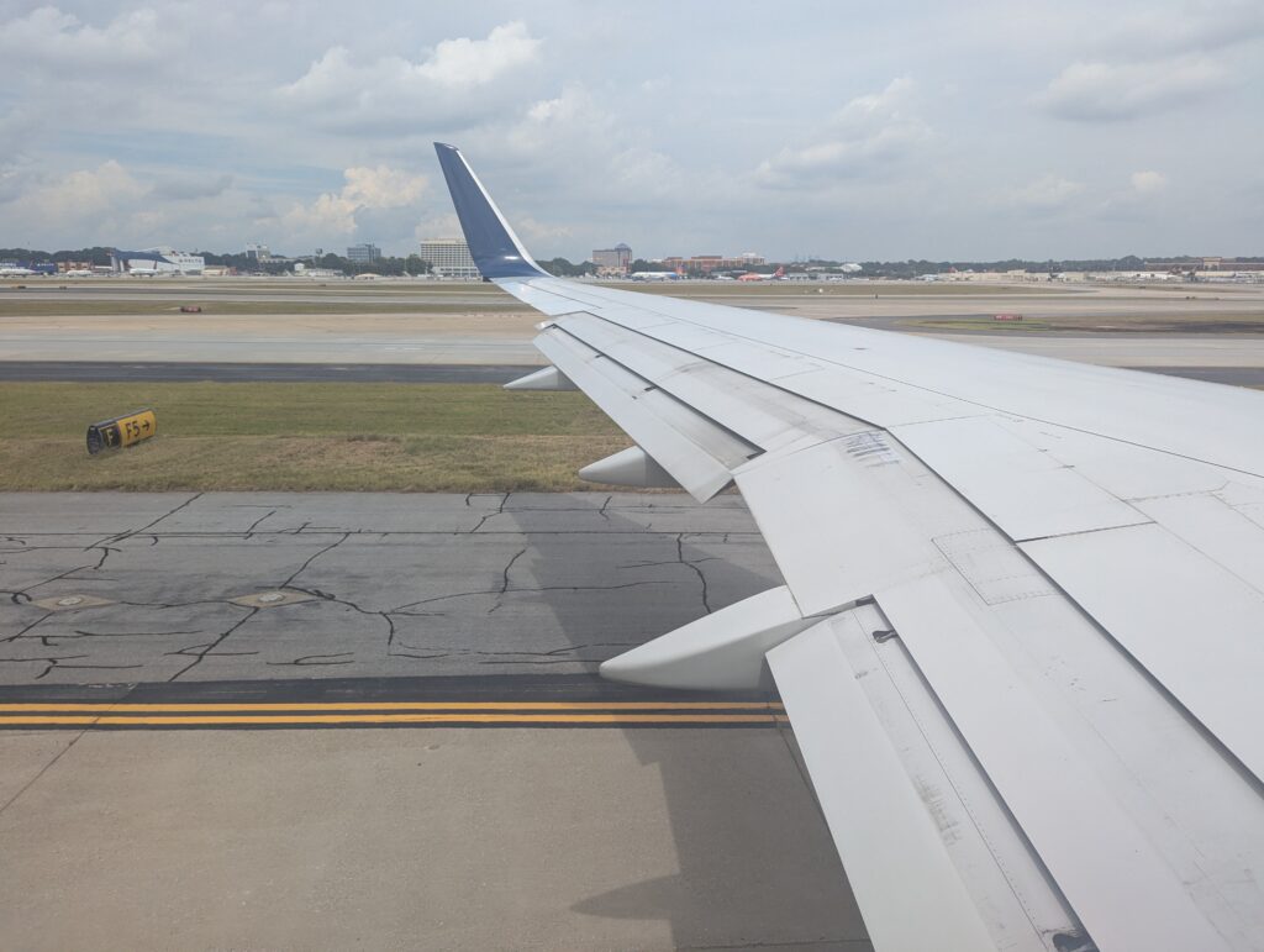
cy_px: 476
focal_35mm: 24
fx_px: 878
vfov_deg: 56.9
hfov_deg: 71.5
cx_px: 632
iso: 76
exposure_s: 1/2899
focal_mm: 6.81
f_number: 1.85
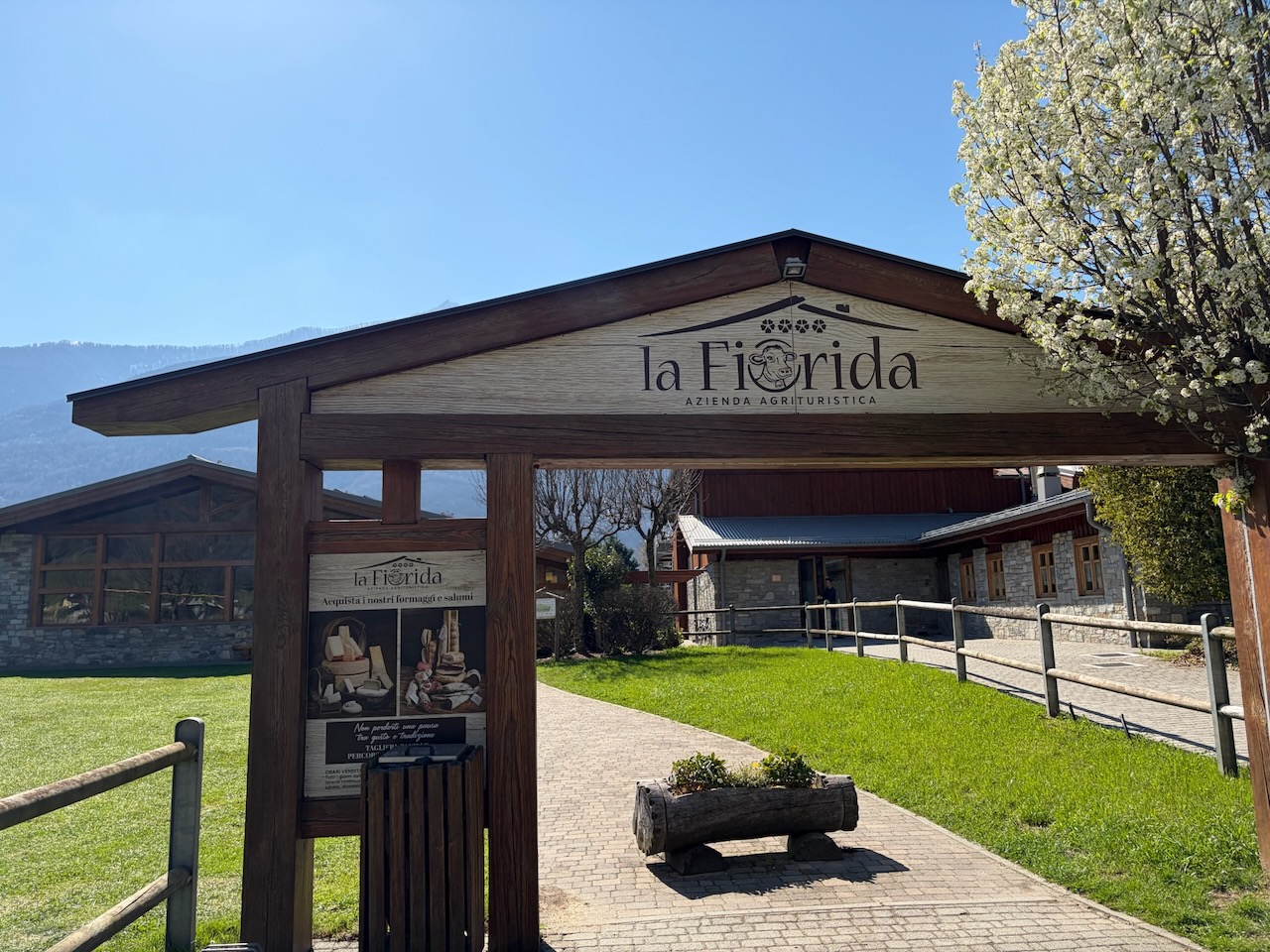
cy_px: 476
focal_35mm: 26
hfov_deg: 67.3
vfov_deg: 53.1
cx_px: 635
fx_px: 954
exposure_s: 1/3623
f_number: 1.6
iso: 50
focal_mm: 5.96
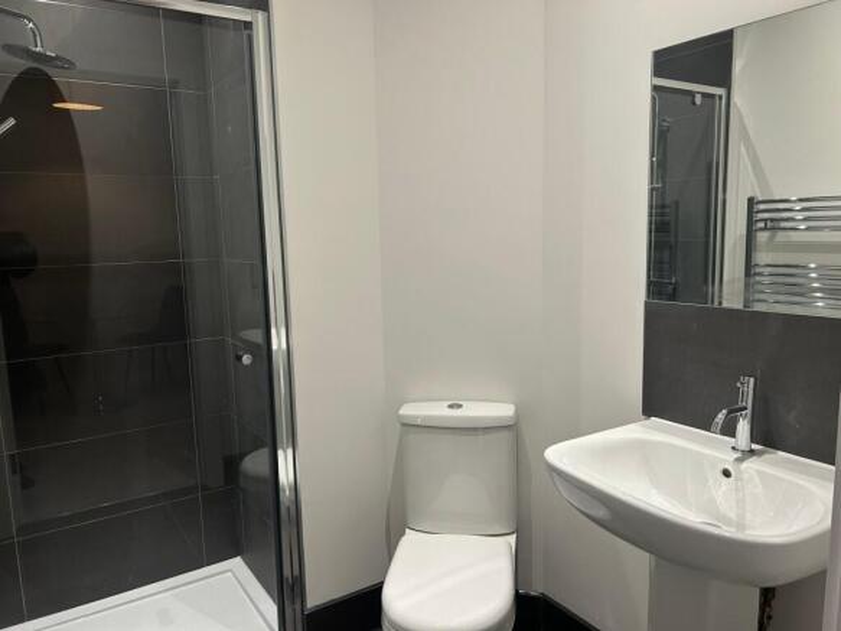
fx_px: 632
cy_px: 316
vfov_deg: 53.0
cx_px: 420
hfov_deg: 67.3
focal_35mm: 26
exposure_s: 1/50
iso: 80
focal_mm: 5.7
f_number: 1.5
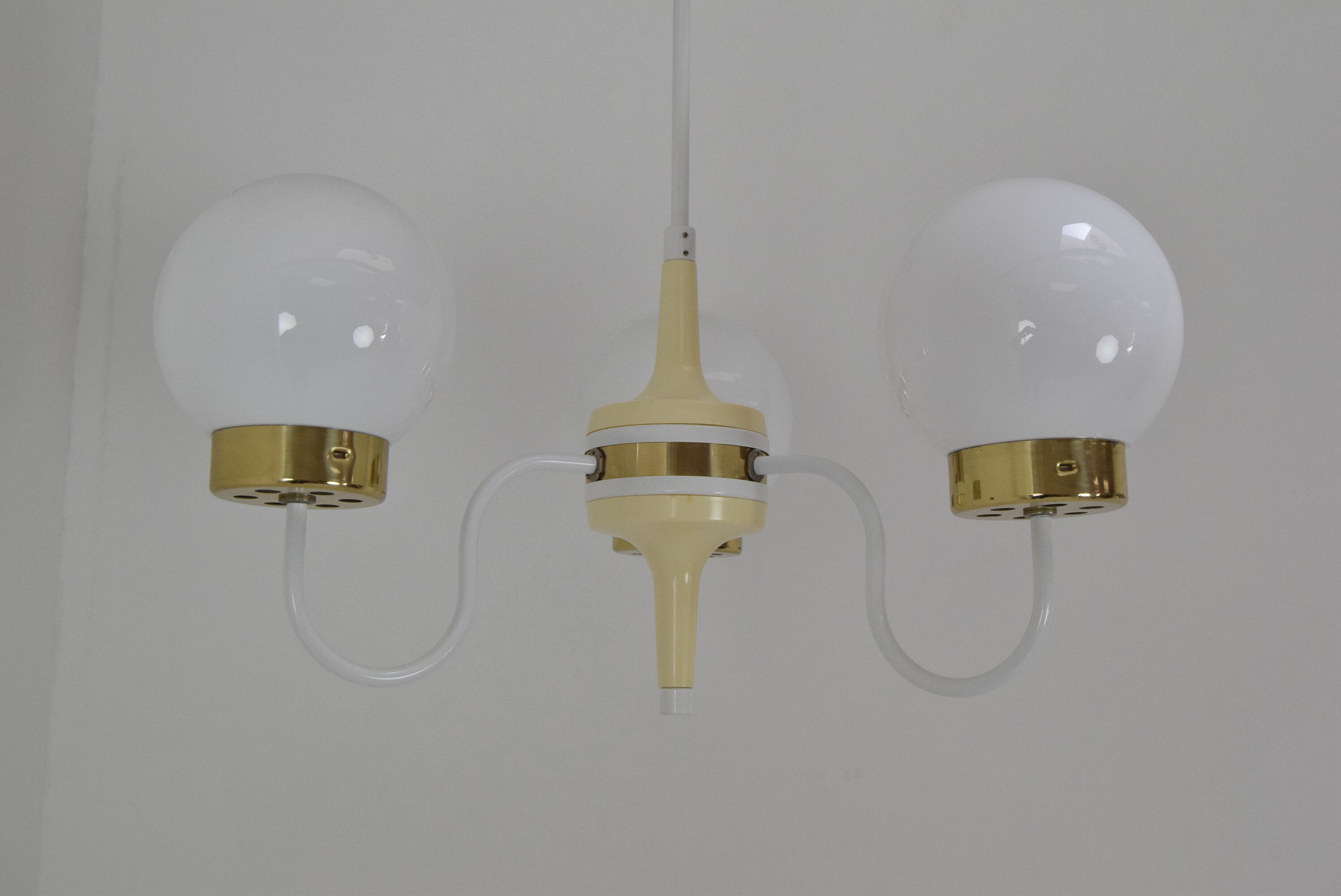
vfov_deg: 26.5
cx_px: 670
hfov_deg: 38.9
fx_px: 1901
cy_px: 448
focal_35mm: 51
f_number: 9
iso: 1600
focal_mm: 34
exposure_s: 1/320
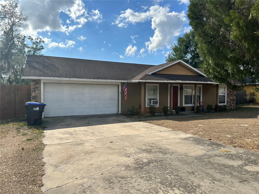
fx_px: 180
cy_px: 97
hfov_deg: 71.6
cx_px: 130
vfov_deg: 56.8
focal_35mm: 24
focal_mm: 6.86
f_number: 1.78
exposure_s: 1/5848
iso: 80
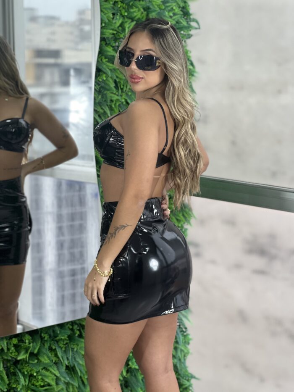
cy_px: 196
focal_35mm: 77
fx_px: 872
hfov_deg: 19.1
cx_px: 147
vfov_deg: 25.3
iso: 200
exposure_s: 1/120
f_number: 2.8
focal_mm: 9
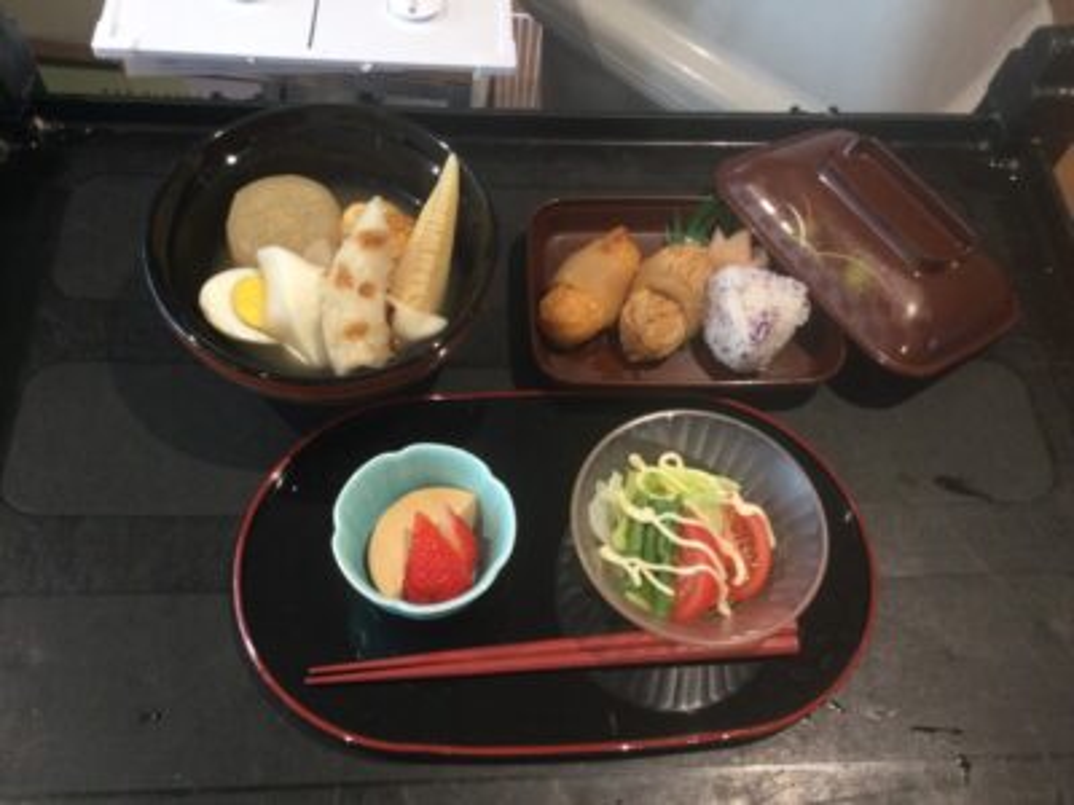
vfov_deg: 45.4
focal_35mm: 31
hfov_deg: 58.4
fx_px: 962
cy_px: 402
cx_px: 537
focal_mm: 3.3
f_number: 2.4
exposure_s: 1/30
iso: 100
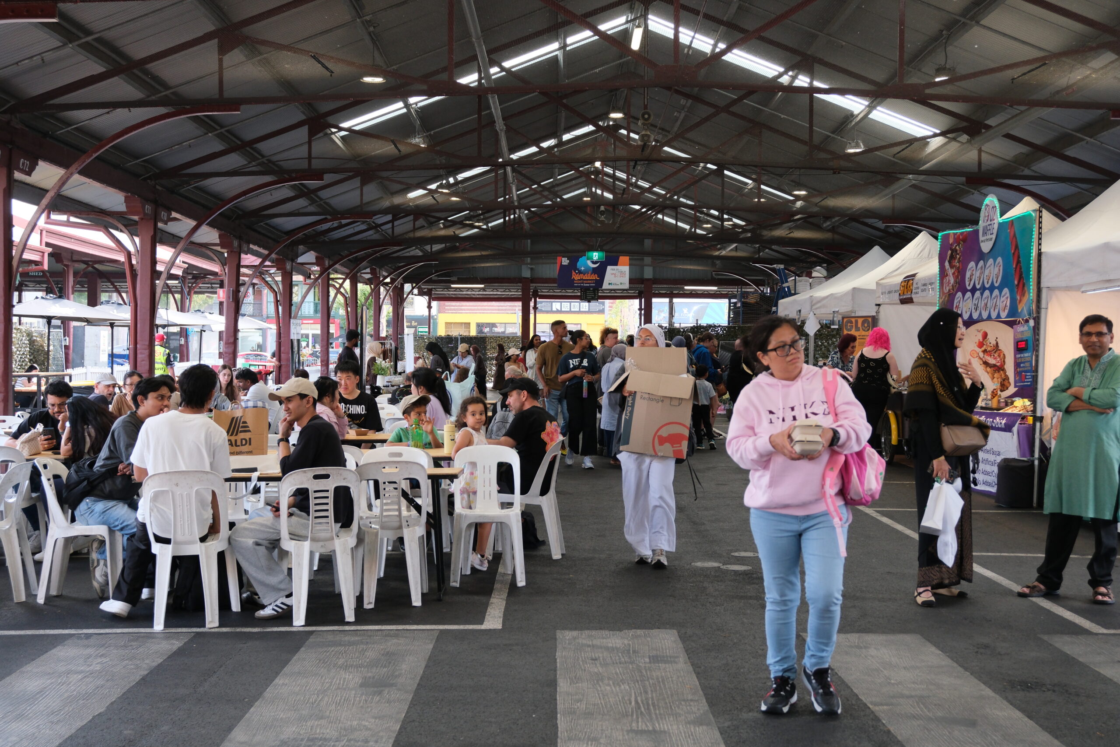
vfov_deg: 31.9
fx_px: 1307
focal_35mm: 42
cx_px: 560
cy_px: 374
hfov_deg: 46.4
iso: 800
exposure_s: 1/200
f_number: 3.6
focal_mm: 27.9
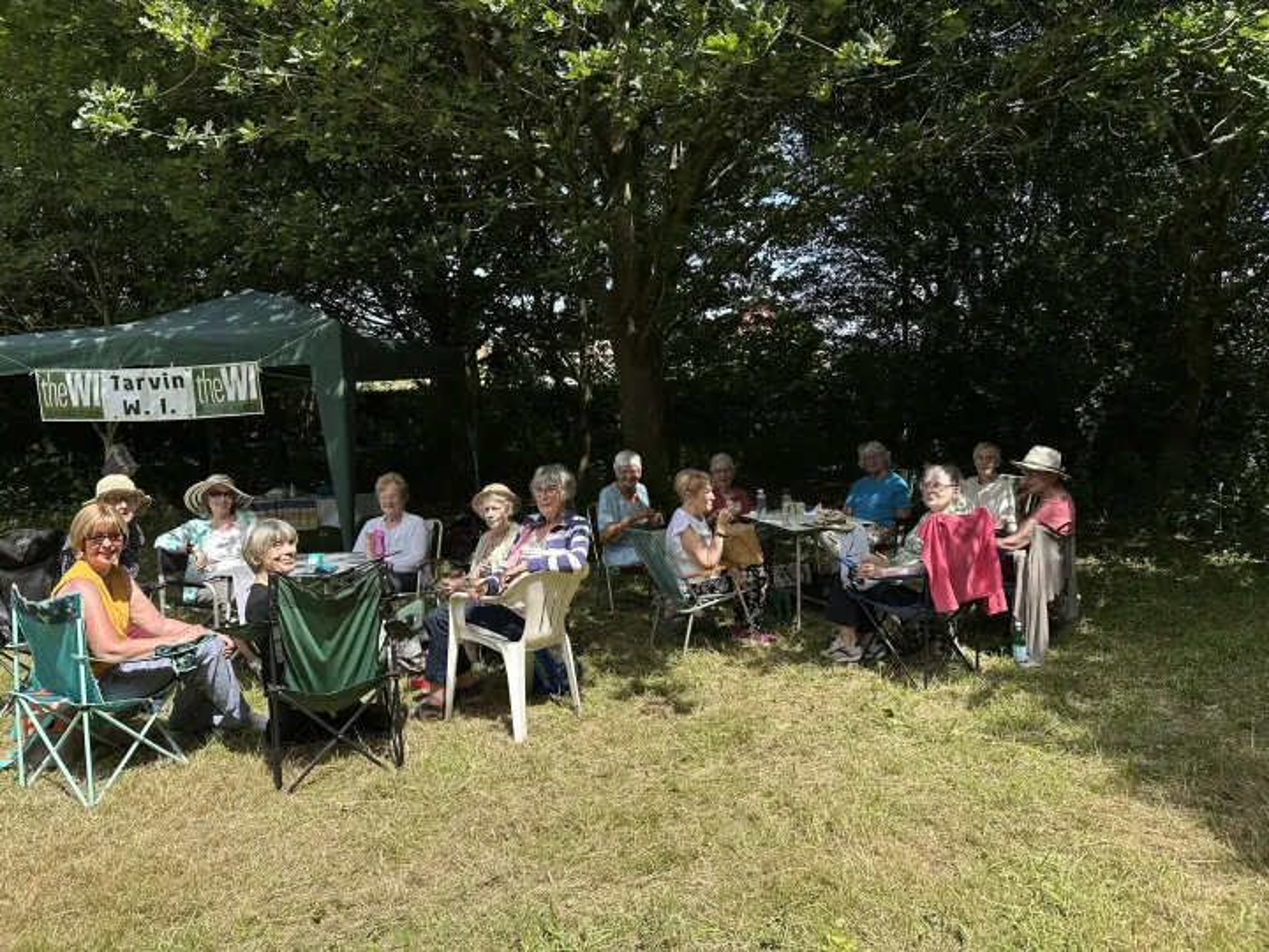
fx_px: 880
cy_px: 476
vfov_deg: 56.8
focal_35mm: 24
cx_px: 634
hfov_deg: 71.6
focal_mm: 6.86
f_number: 1.78
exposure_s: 1/3058
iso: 80
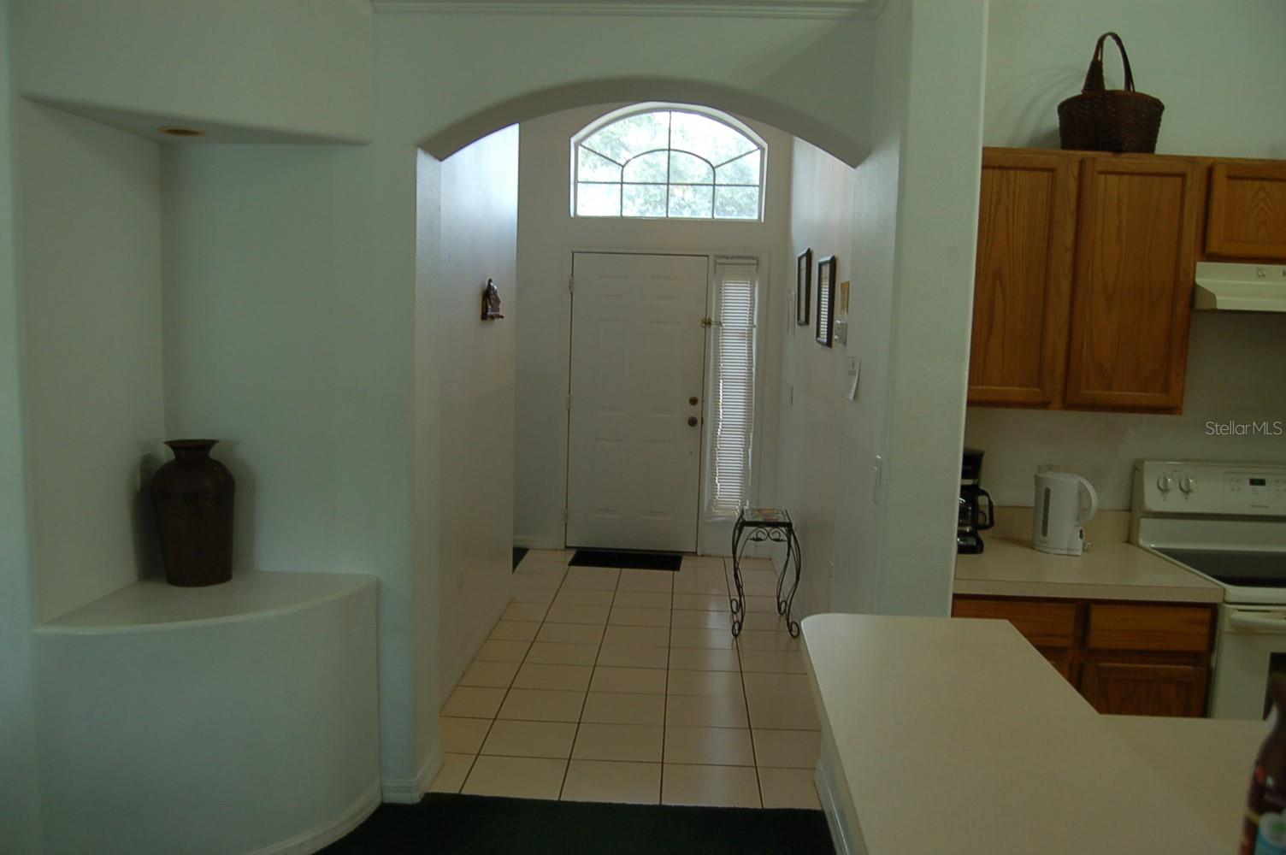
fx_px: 964
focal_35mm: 27
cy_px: 428
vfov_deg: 47.8
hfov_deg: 67.4
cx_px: 643
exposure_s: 1/80
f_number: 4.5
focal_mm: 18
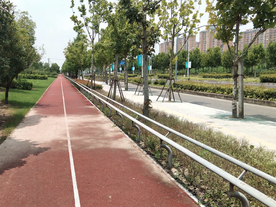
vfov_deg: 34.3
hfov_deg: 44.2
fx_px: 335
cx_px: 95
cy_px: 115
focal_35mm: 42
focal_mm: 3.69
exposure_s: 1/918
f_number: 2.2
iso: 50
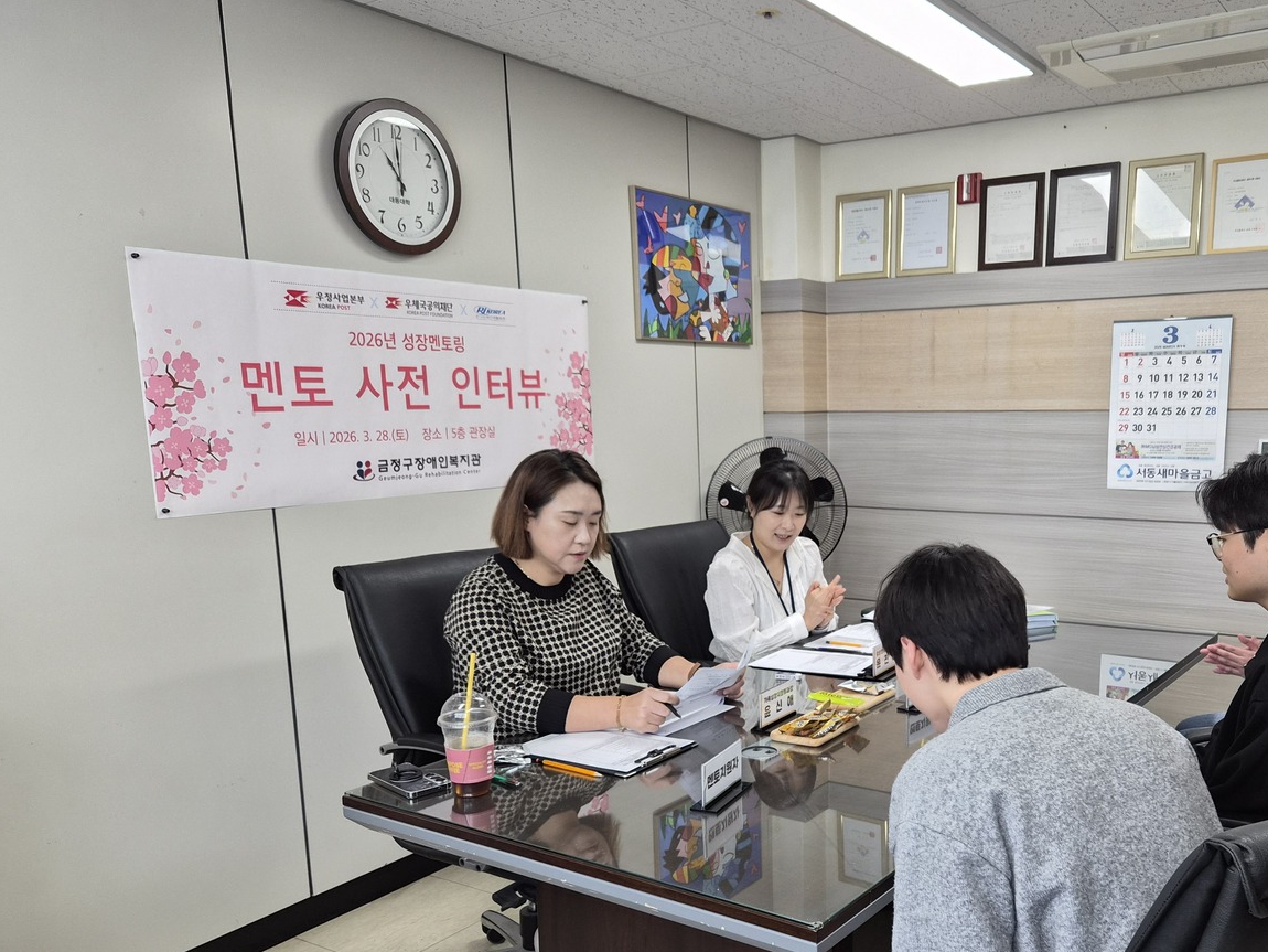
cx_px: 820
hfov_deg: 58.9
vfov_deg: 46.4
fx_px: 1099
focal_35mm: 30
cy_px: 592
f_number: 1.8
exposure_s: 1/120
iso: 125
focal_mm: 5.4
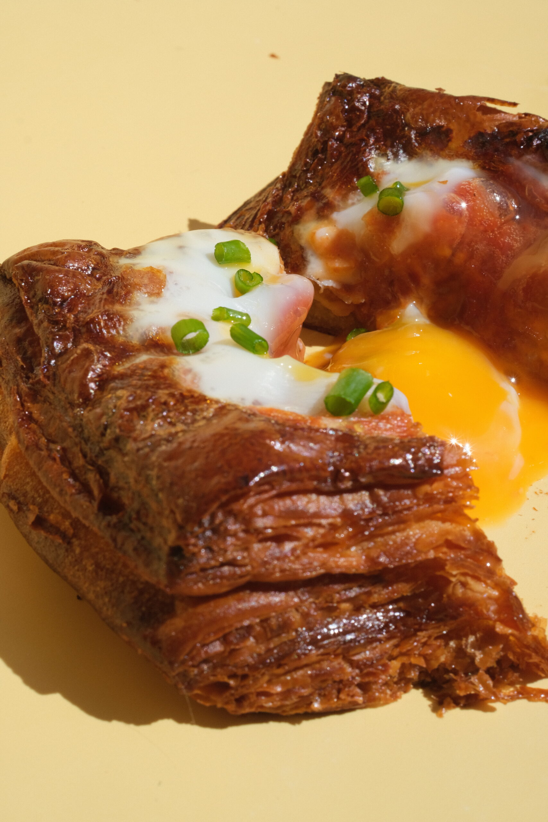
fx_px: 1210
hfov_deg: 25.5
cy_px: 411
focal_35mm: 53
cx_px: 274
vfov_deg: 37.5
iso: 320
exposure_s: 1/300
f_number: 16
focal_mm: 35
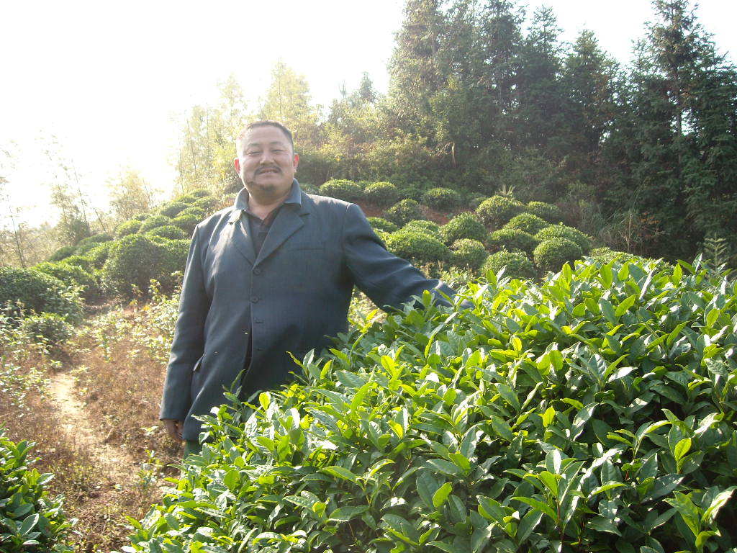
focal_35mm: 35
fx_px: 745
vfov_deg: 40.7
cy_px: 276
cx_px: 368
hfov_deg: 52.6
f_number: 2.8
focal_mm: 5.7
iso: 64
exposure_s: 1/192
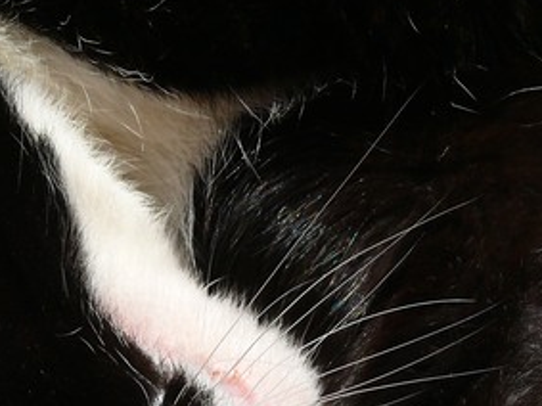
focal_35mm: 289
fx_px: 4523
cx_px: 69
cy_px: 303
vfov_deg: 5.1
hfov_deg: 6.8
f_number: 4.5
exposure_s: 1/250
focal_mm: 23
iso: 100
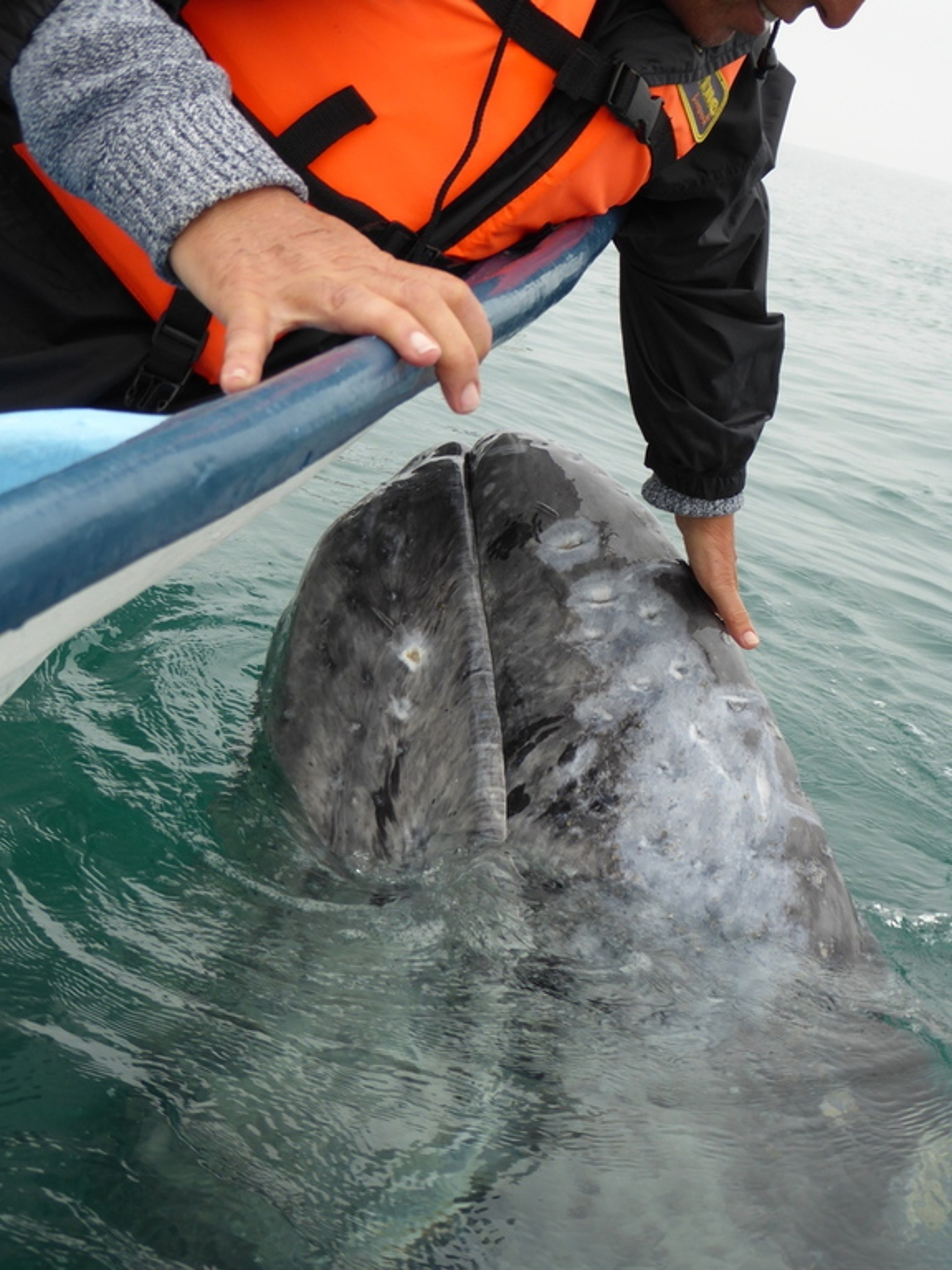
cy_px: 635
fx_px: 1943
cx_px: 476
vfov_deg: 36.2
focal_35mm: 53
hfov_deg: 27.5
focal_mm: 9
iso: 100
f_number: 4.1
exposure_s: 1/250
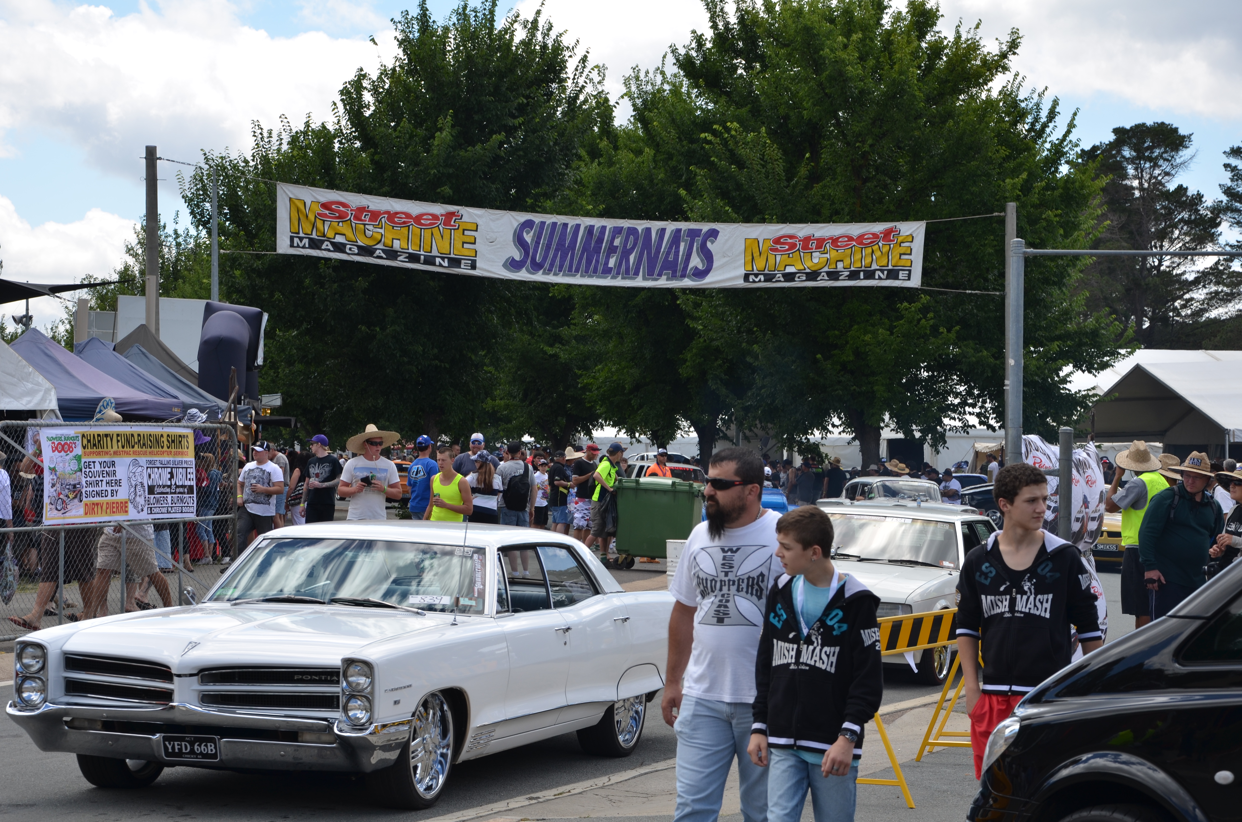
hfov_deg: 23.4
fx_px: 2995
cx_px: 621
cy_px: 411
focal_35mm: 87
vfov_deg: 15.6
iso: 100
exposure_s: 1/250
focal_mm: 58
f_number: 8
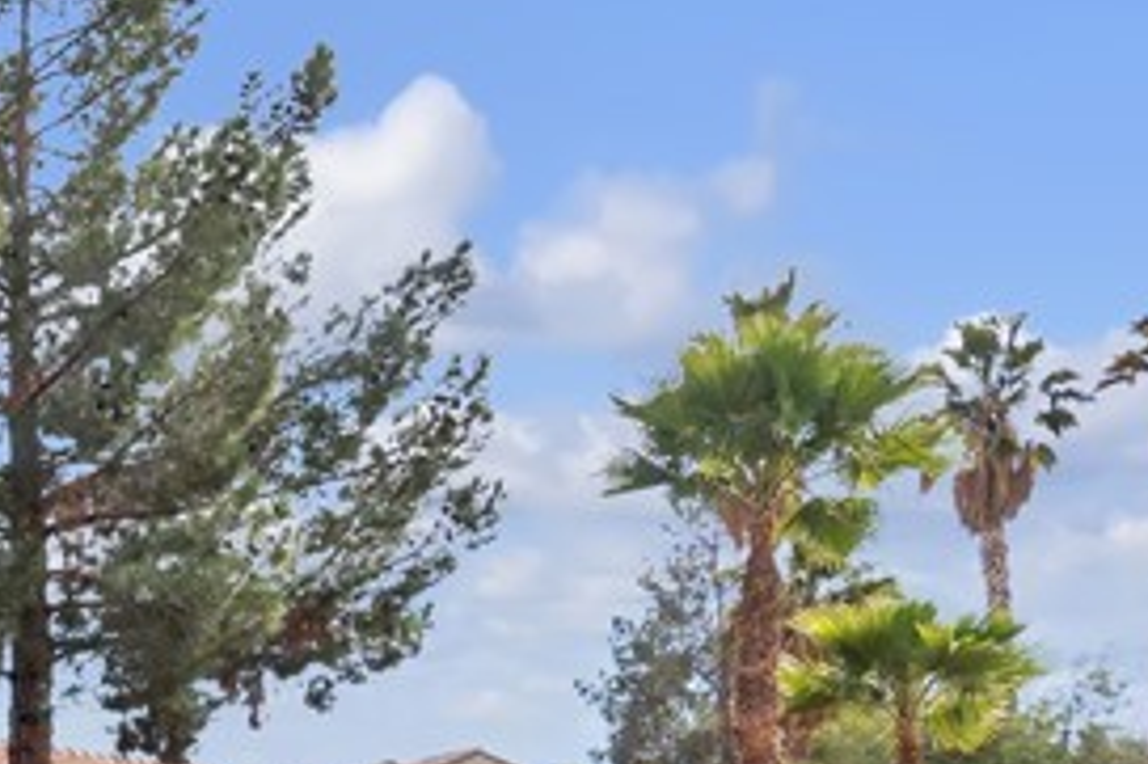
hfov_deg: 28.1
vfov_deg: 20.9
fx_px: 1912
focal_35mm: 60
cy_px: 937
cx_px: -308
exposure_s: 1/500
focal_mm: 10
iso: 200
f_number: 8
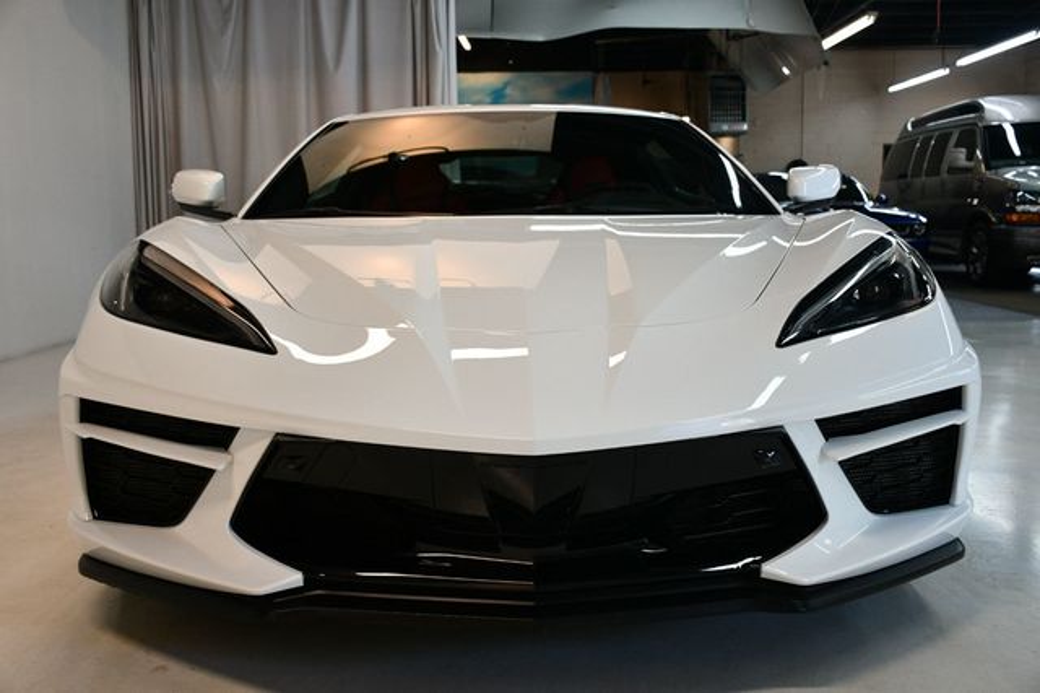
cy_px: 346
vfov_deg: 36.8
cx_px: 520
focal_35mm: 36
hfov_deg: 53.2
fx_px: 1039
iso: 800
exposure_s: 1/200
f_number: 3.8
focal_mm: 24
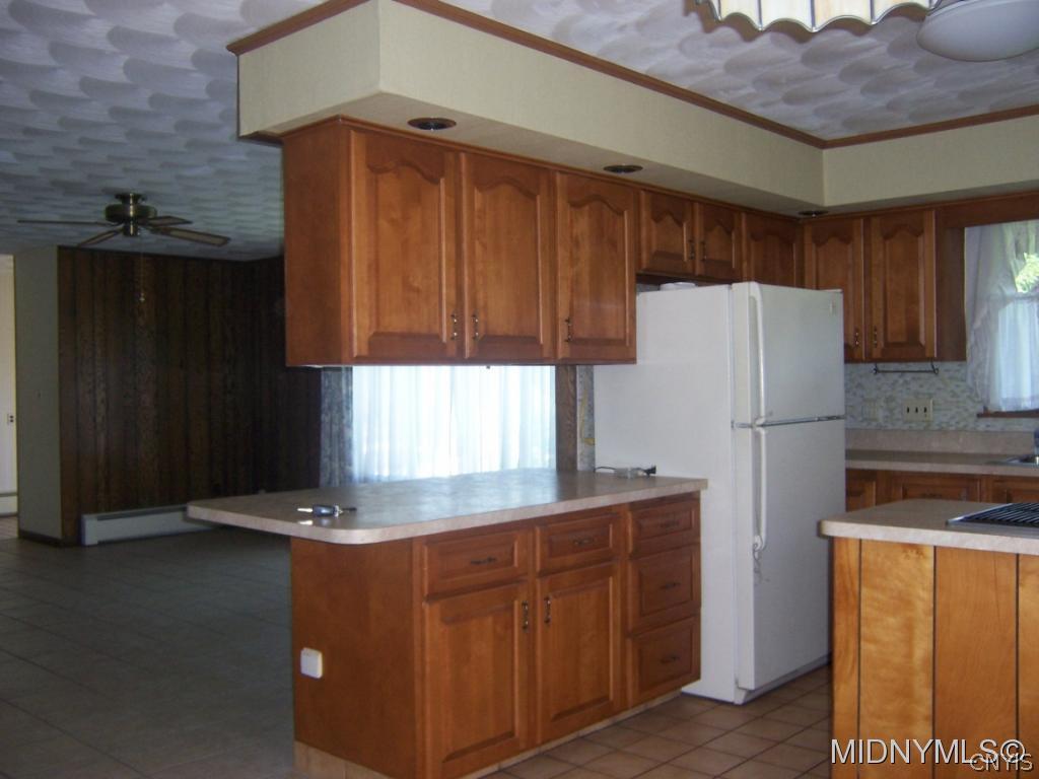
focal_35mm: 33
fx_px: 990
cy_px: 390
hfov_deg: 55.4
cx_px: 520
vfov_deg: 42.9
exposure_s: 1/60
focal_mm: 5.5
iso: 140
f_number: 2.8
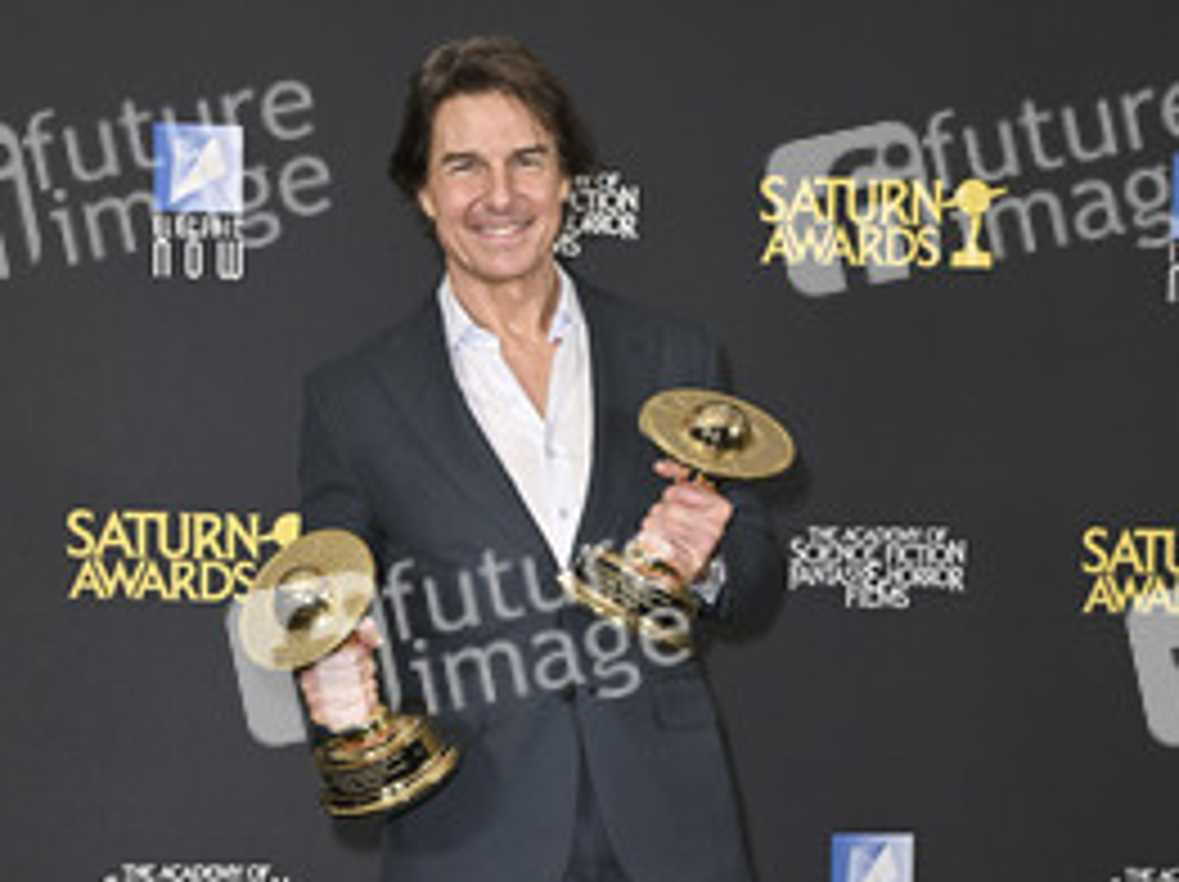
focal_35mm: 72
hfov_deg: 27.1
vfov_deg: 19.8
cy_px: 864
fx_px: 2450
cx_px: 590
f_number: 5.6
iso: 2000
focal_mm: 49
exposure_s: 1/320
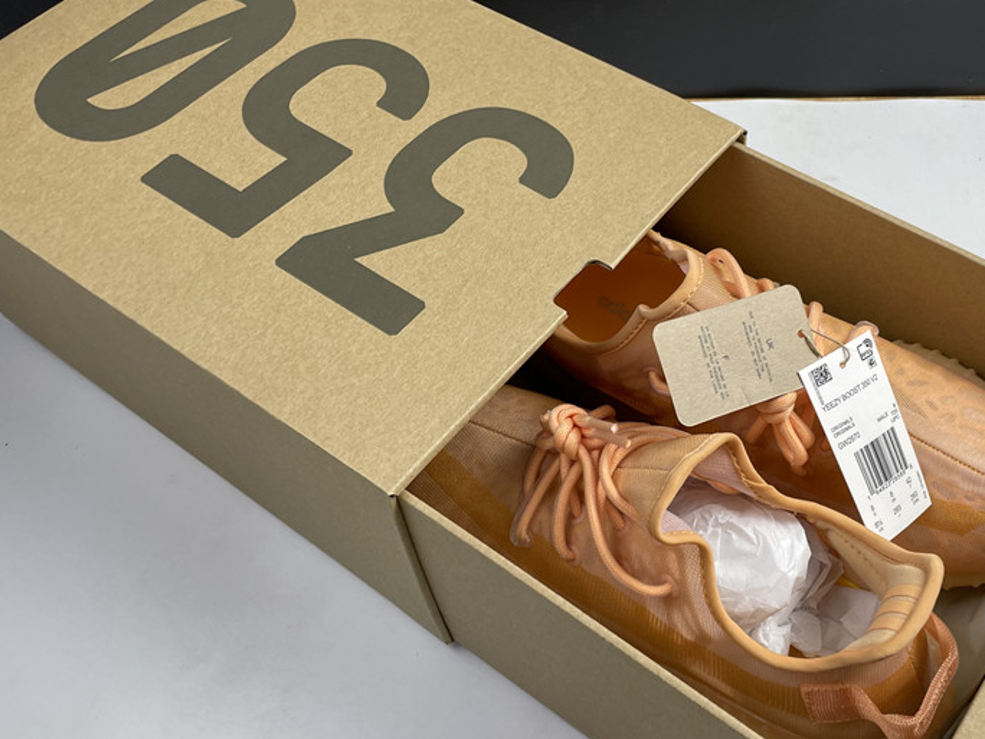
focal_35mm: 38
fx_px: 1081
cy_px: 383
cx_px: 644
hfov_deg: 48.3
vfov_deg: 37.7
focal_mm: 4.2
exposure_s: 1/121
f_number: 1.6
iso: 64
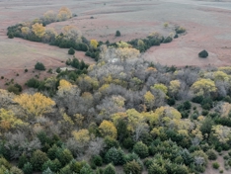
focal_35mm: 41
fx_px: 274
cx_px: 39
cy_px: 119
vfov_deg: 34.8
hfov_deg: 43.2
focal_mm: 12.29
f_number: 2.8
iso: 400
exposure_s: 1/640
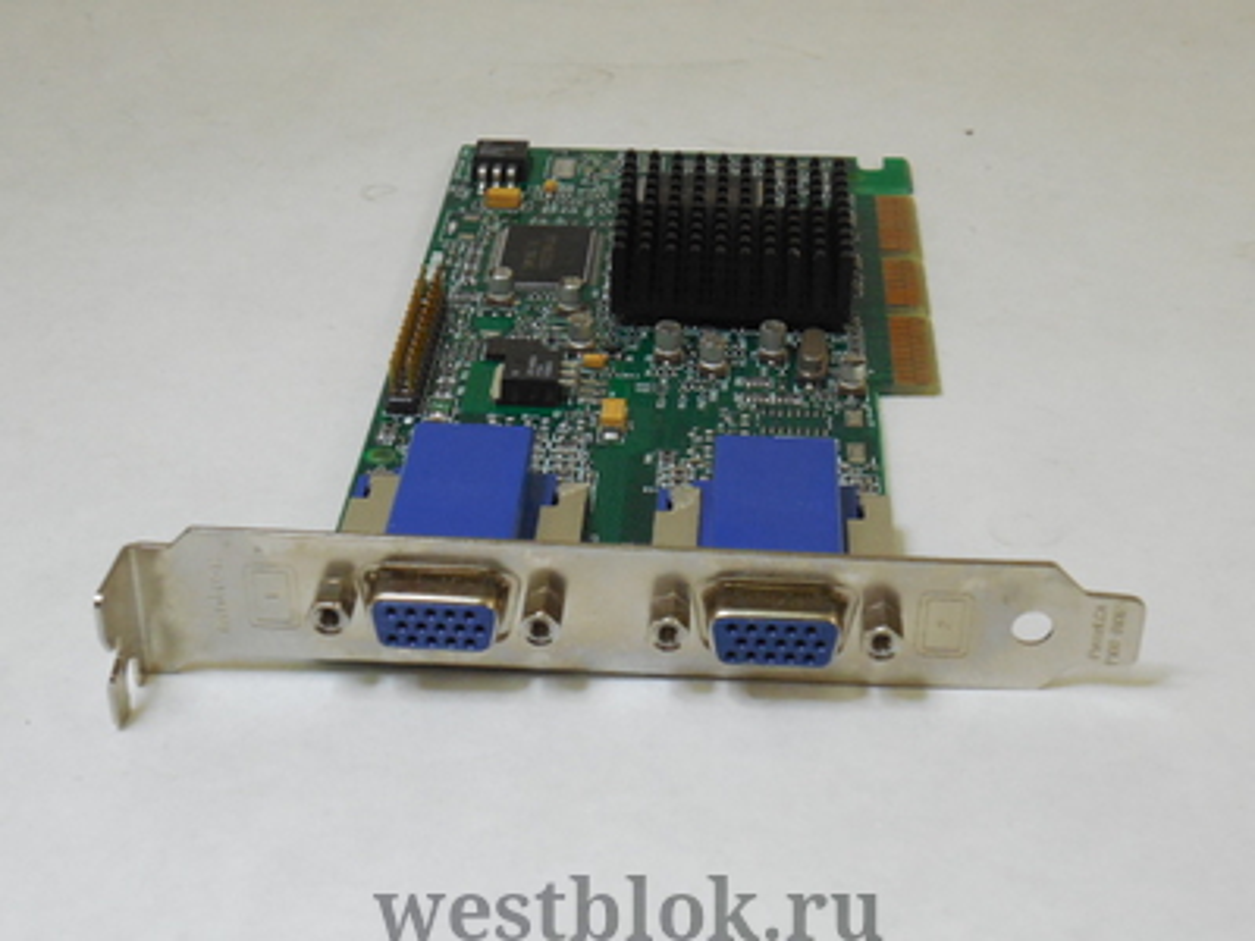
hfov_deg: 34.3
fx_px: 2030
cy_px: 470
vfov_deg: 26.1
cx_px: 628
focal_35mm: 56
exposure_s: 1/160
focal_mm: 10
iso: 800
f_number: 5.2
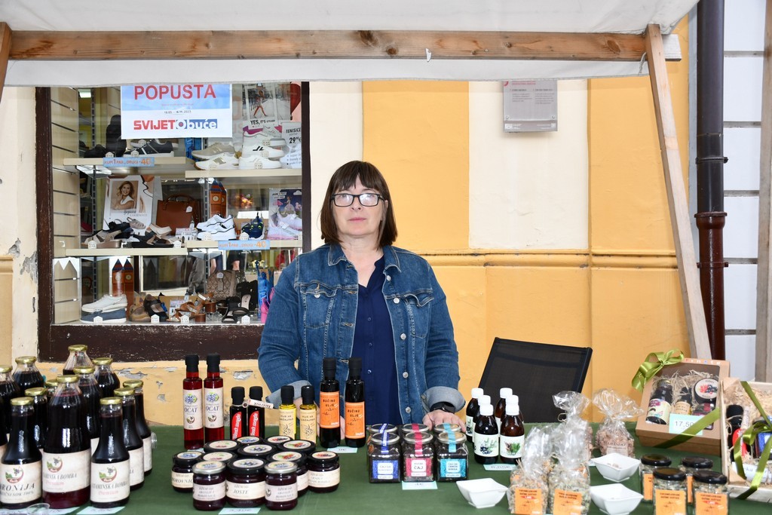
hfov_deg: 55.8
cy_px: 258
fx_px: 729
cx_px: 386
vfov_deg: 38.9
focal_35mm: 34
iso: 200
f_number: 3.8
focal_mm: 23
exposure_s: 1/250
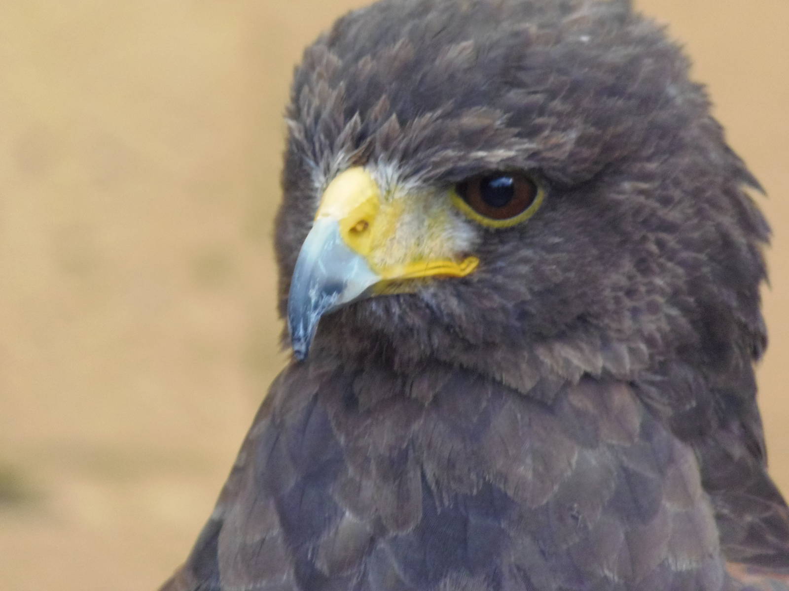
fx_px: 19693
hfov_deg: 2.3
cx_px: 394
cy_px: 296
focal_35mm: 864
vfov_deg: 1.7
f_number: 5.7
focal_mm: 154.8
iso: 400
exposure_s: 1/125
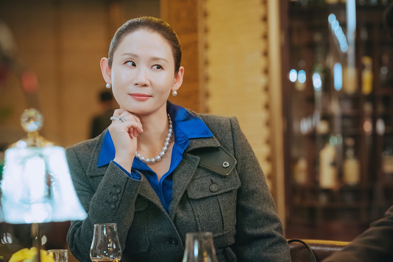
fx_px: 1321
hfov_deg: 16.9
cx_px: 196
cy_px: 131
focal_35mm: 121
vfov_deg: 11.3
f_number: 4
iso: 5000
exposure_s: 1/80
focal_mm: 121
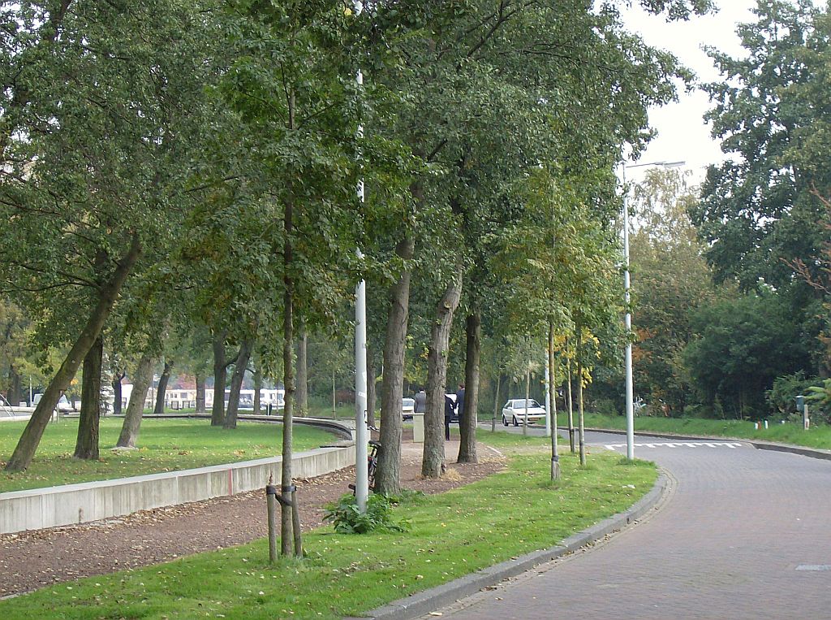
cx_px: 416
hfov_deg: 18.3
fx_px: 2587
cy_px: 310
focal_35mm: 108
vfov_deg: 13.7
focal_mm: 18
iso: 100
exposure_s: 1/144
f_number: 4.8
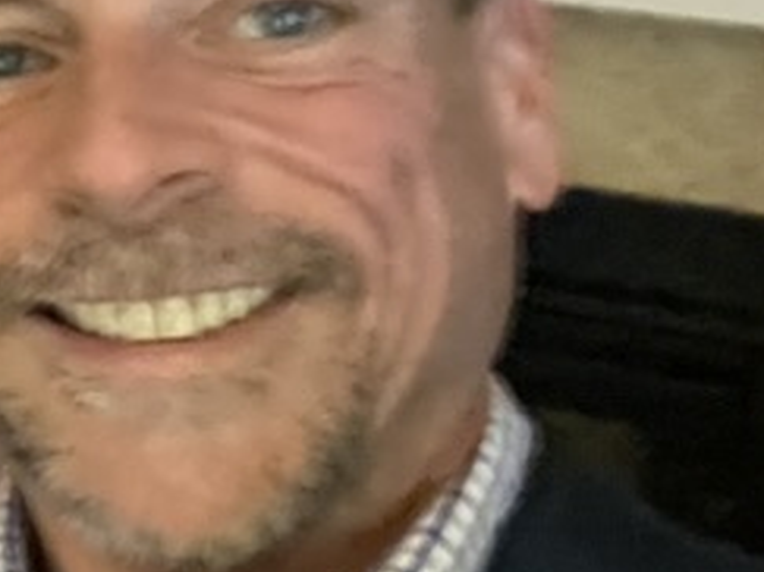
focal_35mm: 97
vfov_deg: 15.2
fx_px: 2140
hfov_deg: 15.6
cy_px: 214
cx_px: -805
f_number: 2.2
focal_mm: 2.71
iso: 1000
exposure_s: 1/15
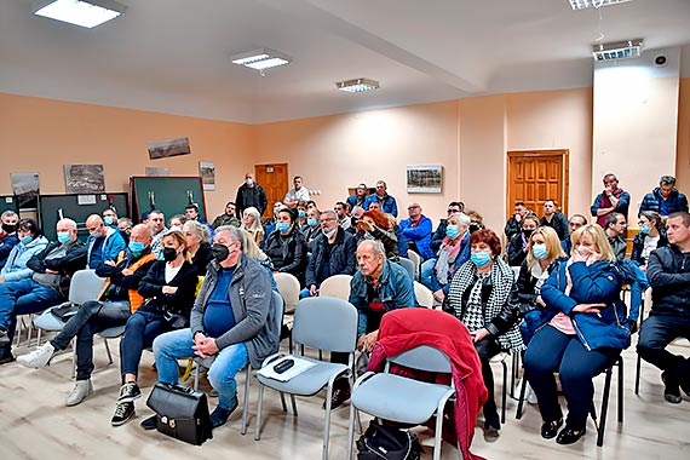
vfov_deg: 53.1
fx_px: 460
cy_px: 230
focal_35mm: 24
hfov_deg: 73.7
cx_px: 345
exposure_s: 1/50
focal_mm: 16
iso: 400
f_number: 3.5
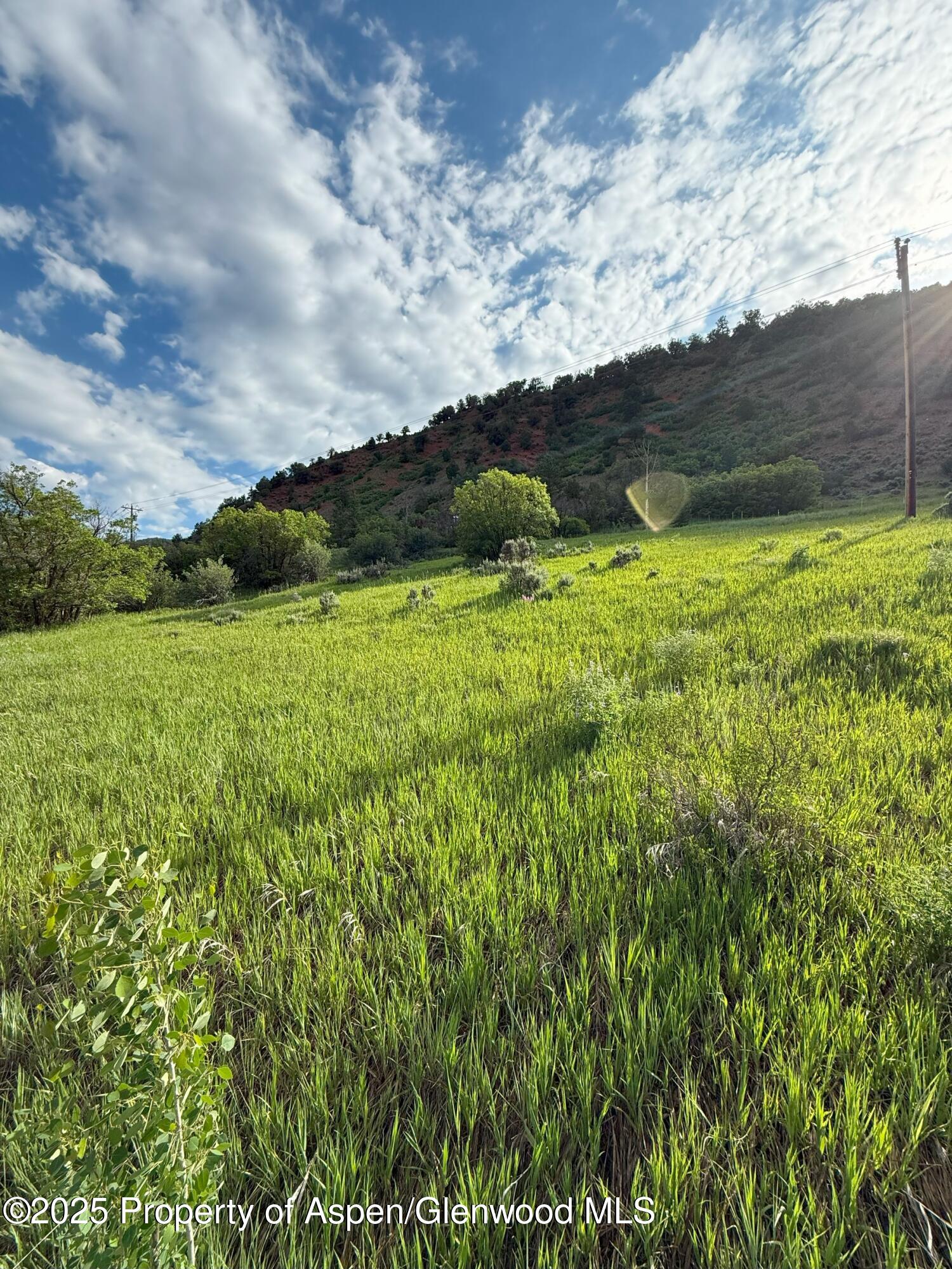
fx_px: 513
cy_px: 634
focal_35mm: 14
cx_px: 476
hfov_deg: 85.7
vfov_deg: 102.1
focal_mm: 2.22
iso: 80
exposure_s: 1/1613
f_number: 2.2
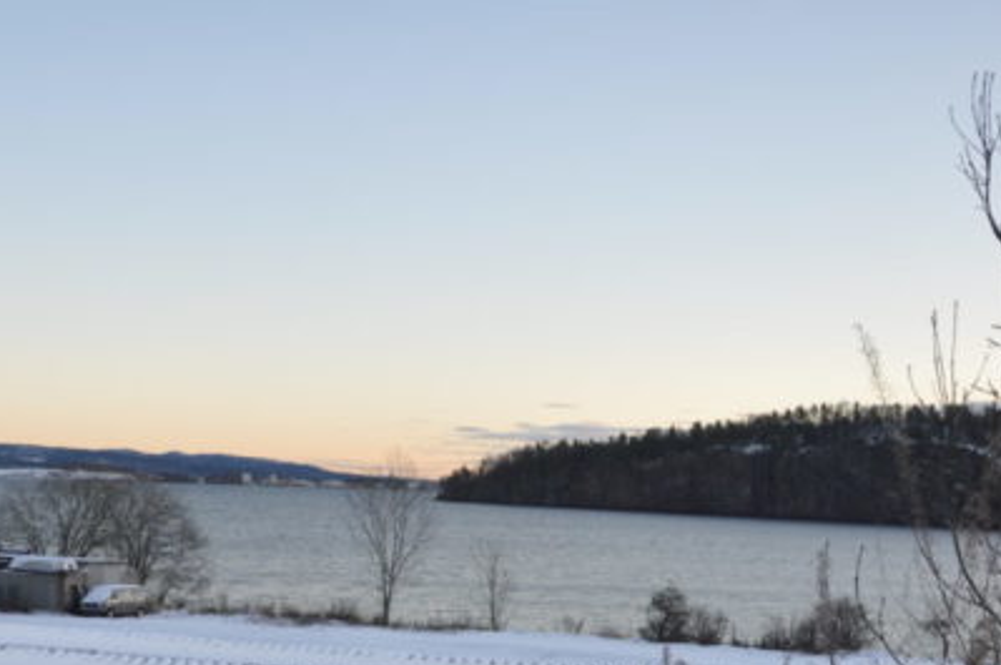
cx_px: 268
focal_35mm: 52
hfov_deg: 37.4
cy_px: 635
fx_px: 1444
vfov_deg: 24.9
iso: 200
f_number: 5.6
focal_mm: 18
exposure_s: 1/125
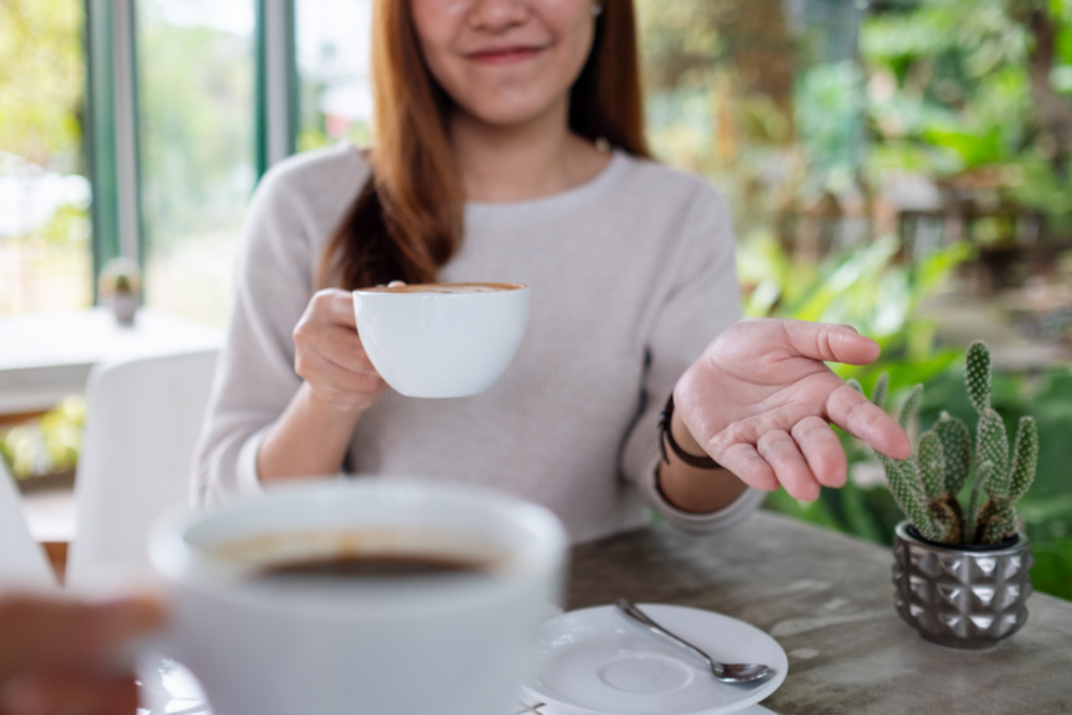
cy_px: 358
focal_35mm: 35
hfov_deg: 54.4
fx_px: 1042
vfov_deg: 37.9
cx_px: 536
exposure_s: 1/480
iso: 200
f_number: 2
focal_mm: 23
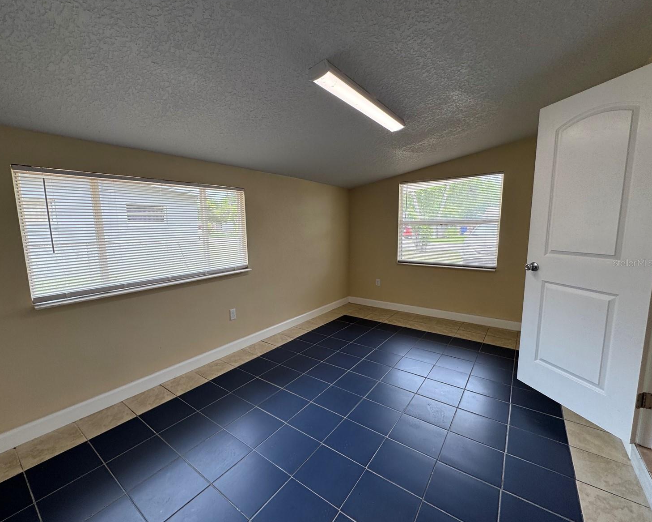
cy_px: 263
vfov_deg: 84.0
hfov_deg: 96.6
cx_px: 297
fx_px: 289
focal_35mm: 15
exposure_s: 1/137
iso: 40
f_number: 2.2
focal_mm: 2.22
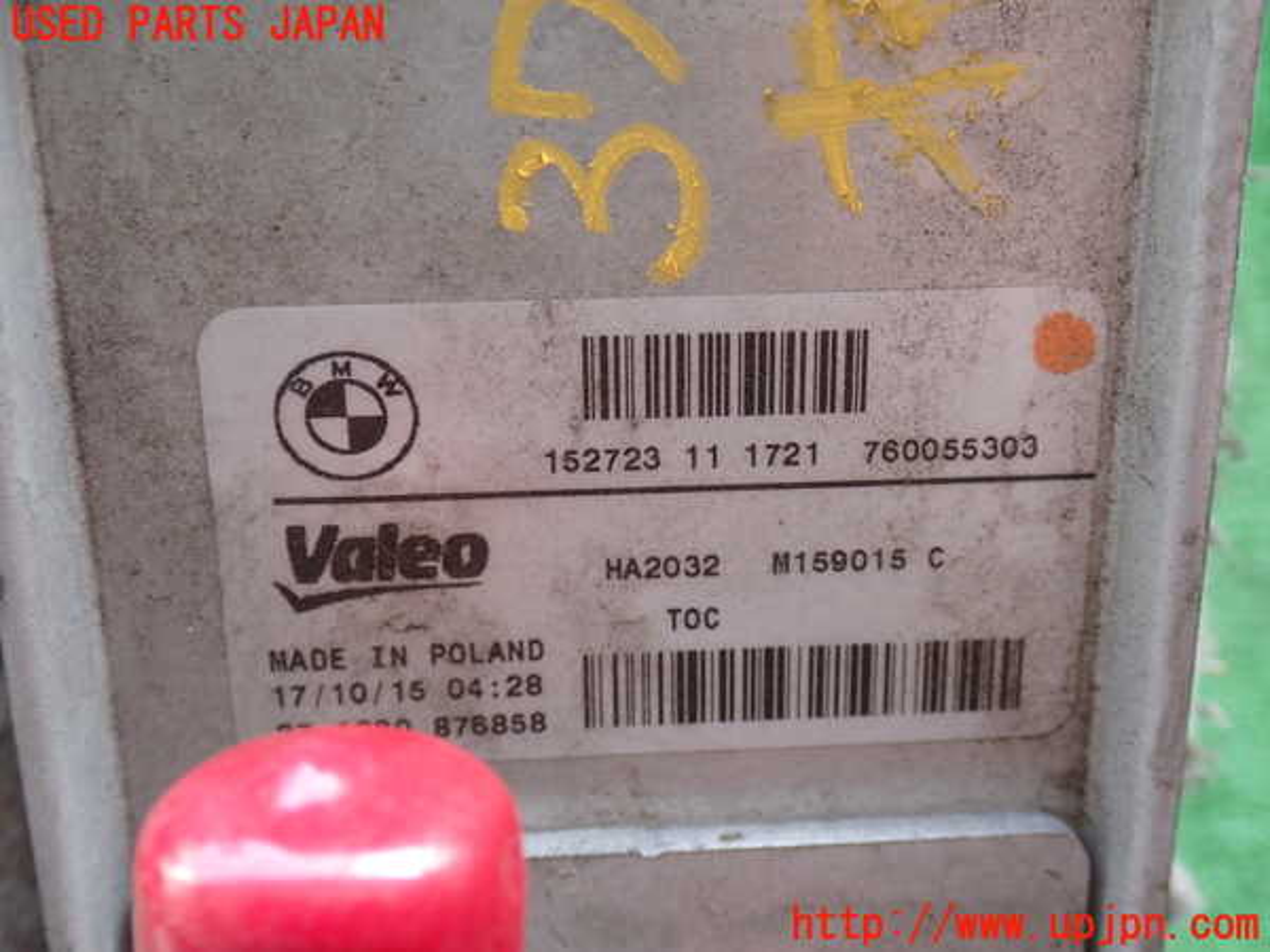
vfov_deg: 35.1
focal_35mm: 41
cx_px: 635
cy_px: 476
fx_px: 1504
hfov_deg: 45.8
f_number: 2.8
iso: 200
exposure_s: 1/50
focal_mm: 7.31
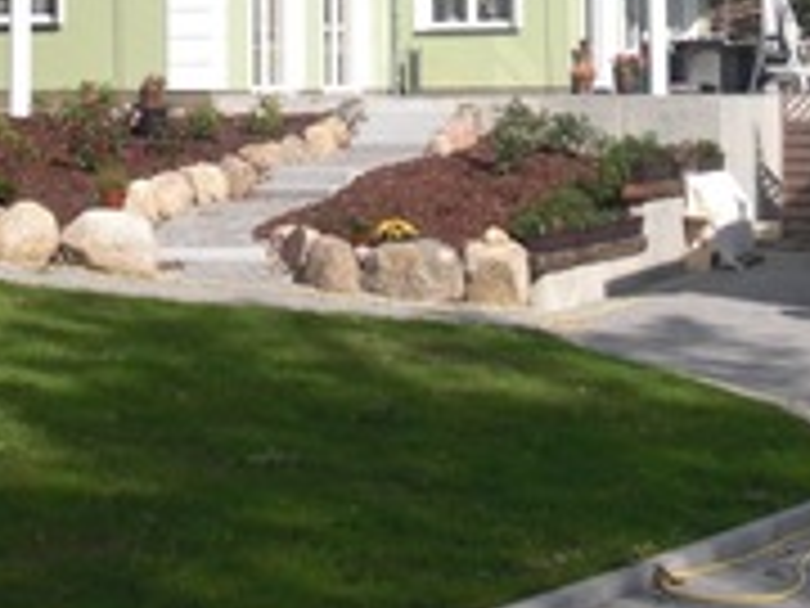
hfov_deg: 19.6
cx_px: 324
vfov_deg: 14.2
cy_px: -200
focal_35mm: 100
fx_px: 2340
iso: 50
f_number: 7.9
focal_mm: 6.3
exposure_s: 1/200
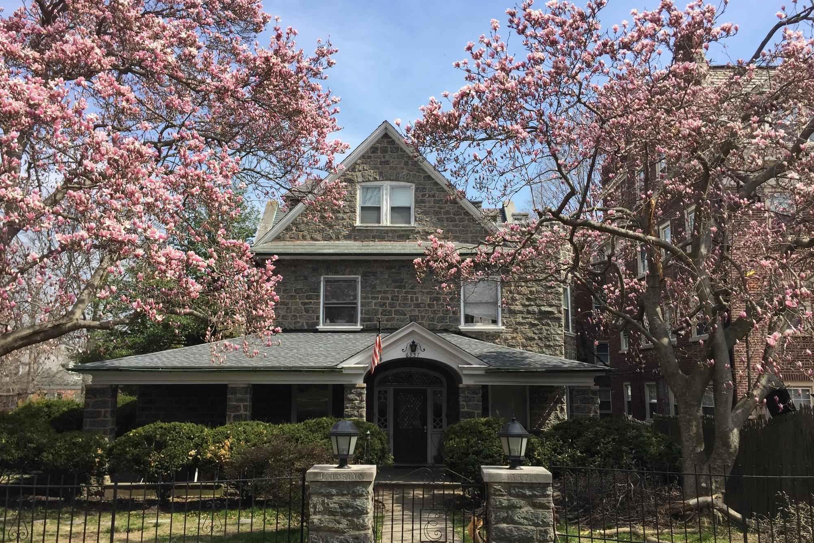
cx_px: 404
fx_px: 701
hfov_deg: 60.3
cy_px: 278
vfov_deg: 42.3
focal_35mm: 31
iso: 32
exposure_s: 1/1464
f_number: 2.2
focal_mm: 4.15
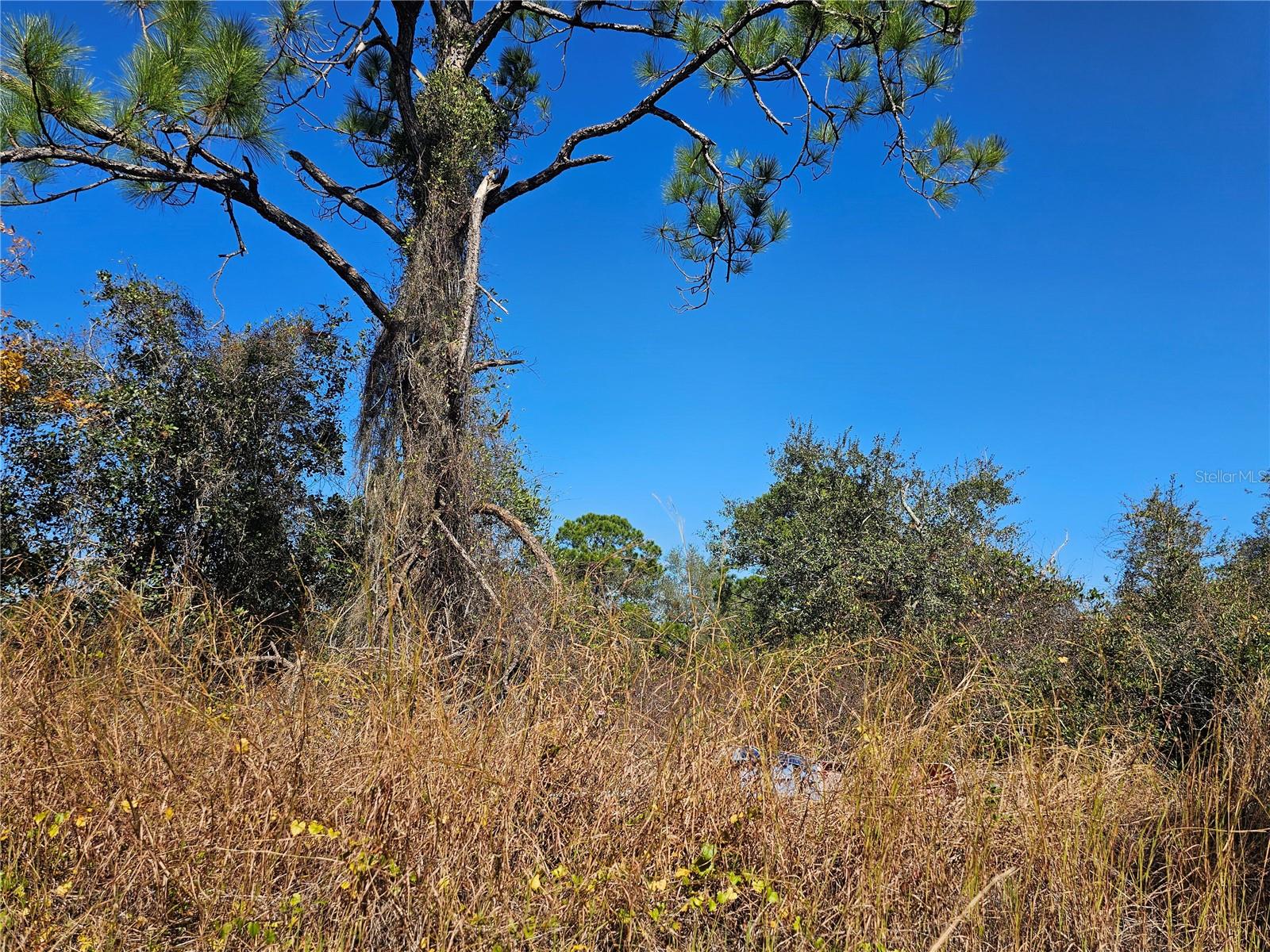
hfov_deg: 73.9
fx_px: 844
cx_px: 635
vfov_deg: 58.9
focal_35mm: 23
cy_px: 476
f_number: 1.7
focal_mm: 6.3
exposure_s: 1/767
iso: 10
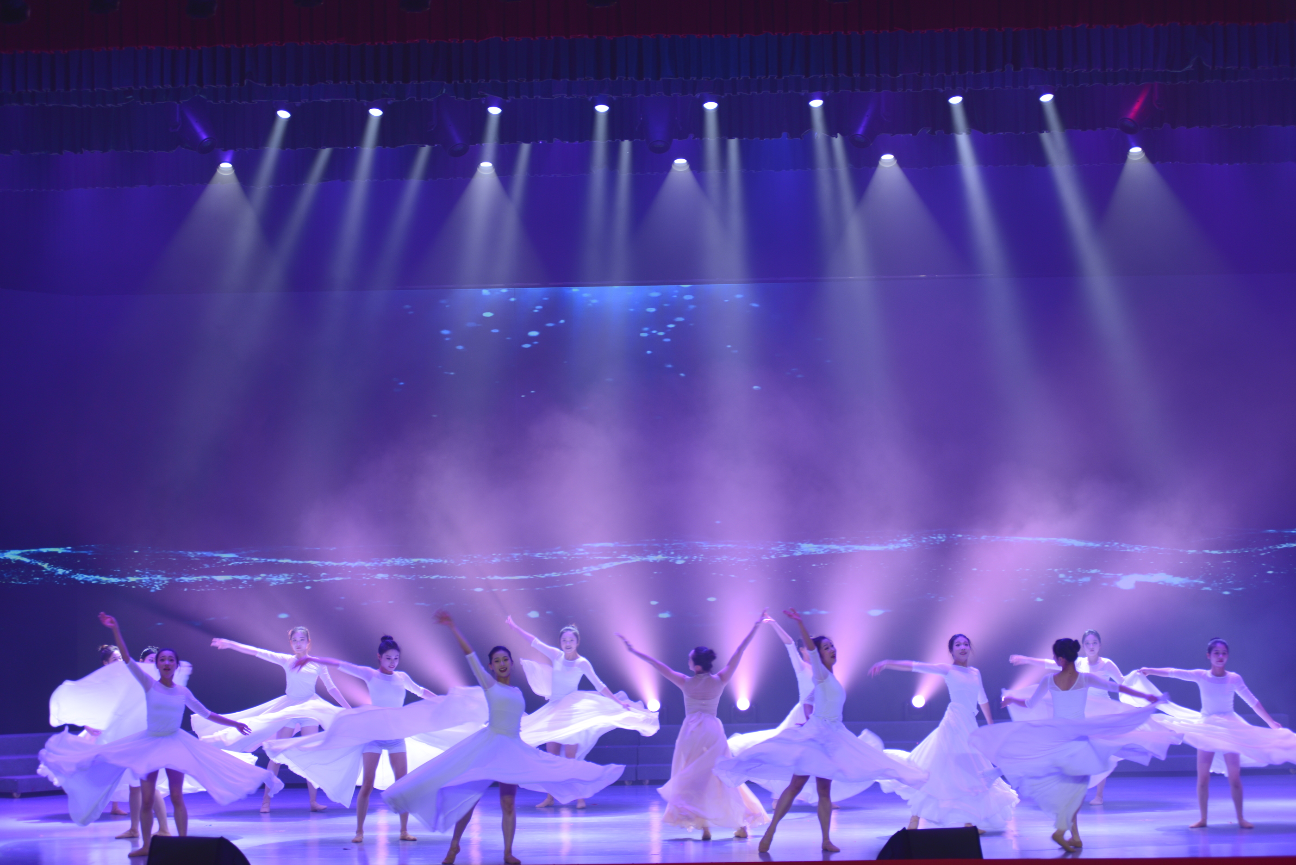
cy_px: 432
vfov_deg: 17.1
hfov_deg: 25.4
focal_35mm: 80
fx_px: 2881
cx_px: 648
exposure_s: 1/100
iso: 125
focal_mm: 80
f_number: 3.2
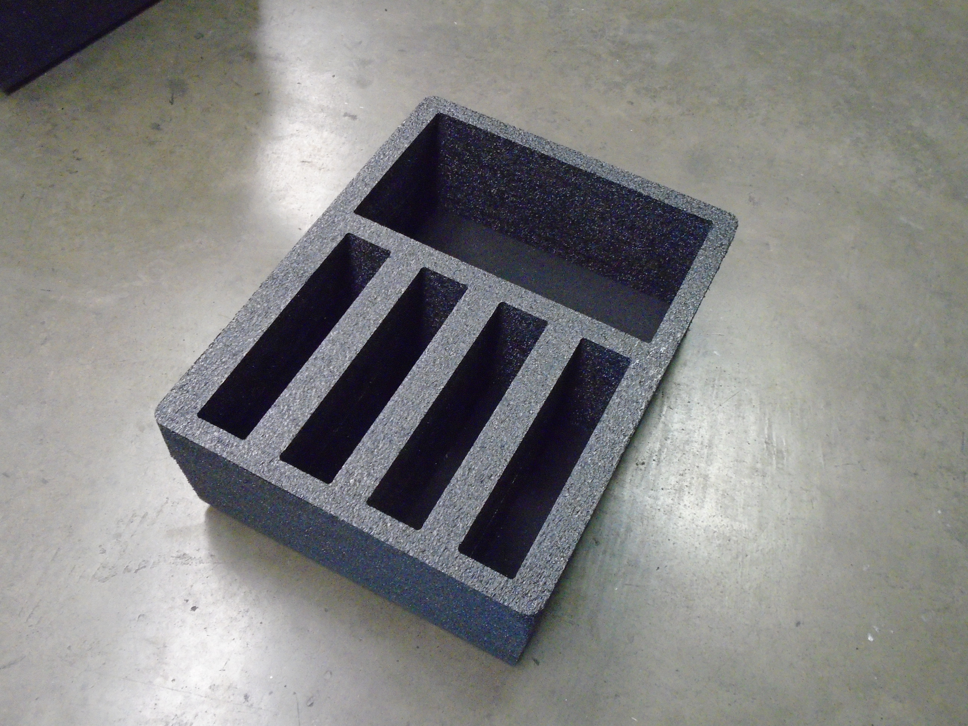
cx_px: 484
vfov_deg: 39.7
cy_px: 363
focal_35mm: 36
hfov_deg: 51.4
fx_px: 1007
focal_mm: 6.4
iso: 800
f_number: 3.8
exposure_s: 1/20
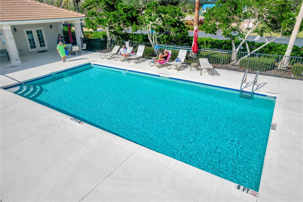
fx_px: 185
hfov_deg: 78.6
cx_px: 152
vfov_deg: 57.2
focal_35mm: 22
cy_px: 101
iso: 110
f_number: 2.8
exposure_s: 1/4000
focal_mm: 8.38
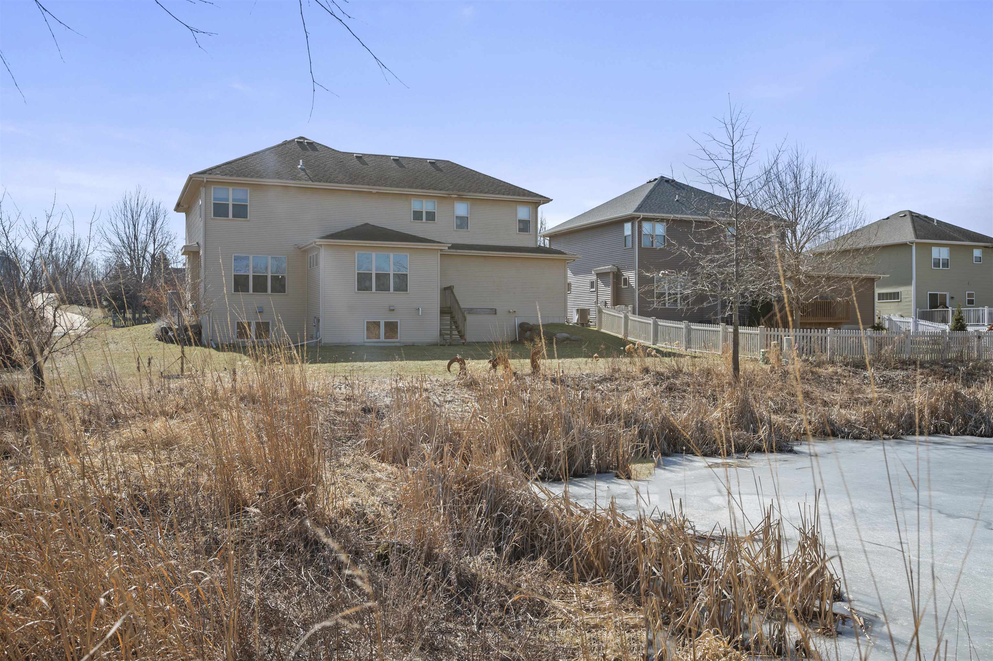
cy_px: 330
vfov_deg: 43.5
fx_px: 827
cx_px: 496
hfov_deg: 62.0
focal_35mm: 30
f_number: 7.1
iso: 100
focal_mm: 30
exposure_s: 1/125
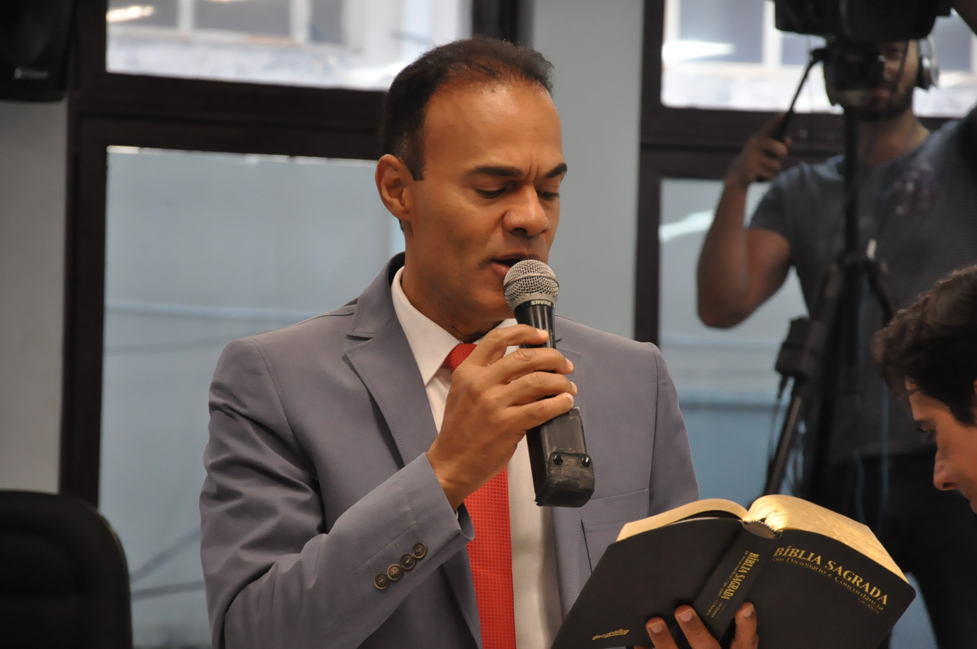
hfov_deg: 13.1
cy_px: 324
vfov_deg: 8.7
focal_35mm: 158
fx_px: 4269
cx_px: 488
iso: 2000
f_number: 5.6
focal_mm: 105
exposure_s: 1/160
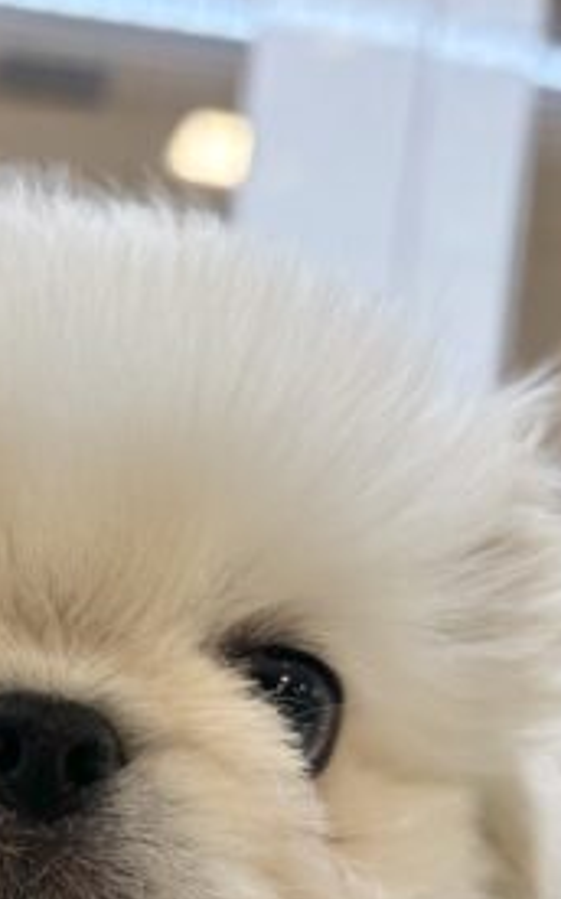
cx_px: -36
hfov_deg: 19.5
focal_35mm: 64
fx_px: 1569
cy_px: 756
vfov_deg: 31.0
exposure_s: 1/100
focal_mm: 5.96
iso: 50
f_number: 1.6
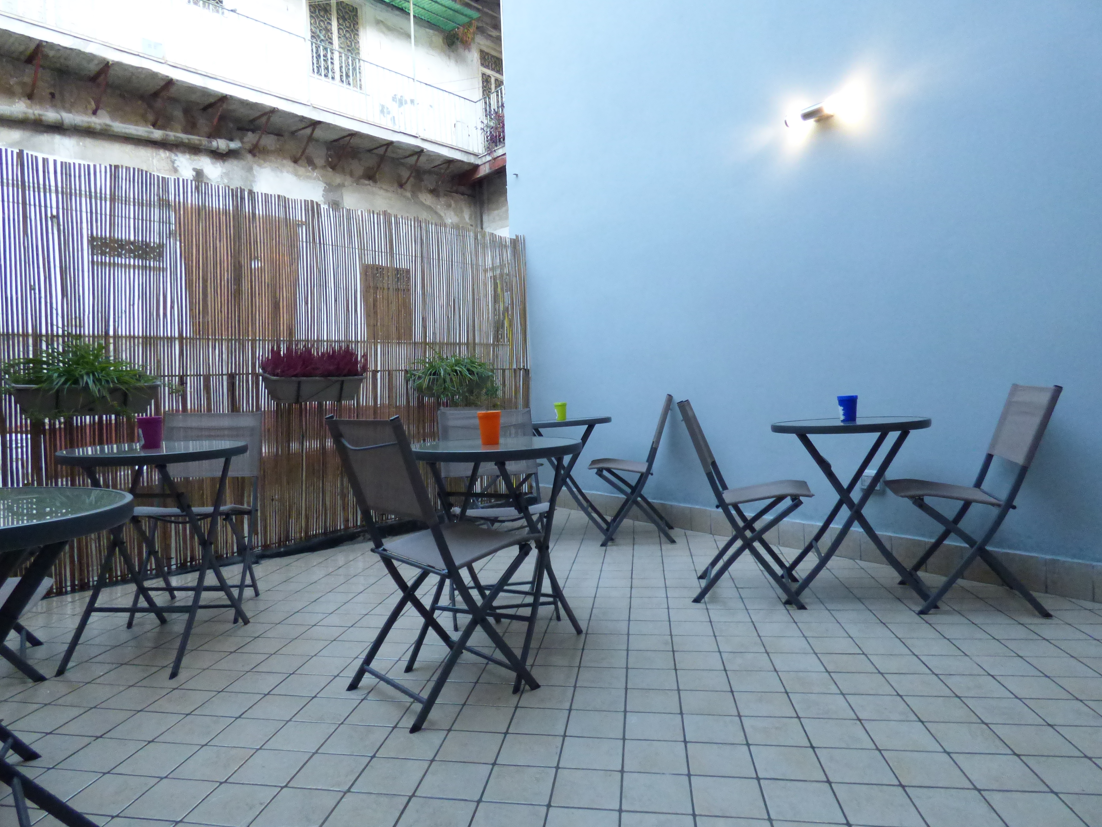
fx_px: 668
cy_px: 426
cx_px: 530
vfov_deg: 63.4
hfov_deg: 79.0
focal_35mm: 21
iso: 800
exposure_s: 1/250
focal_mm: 3.58
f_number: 2.8
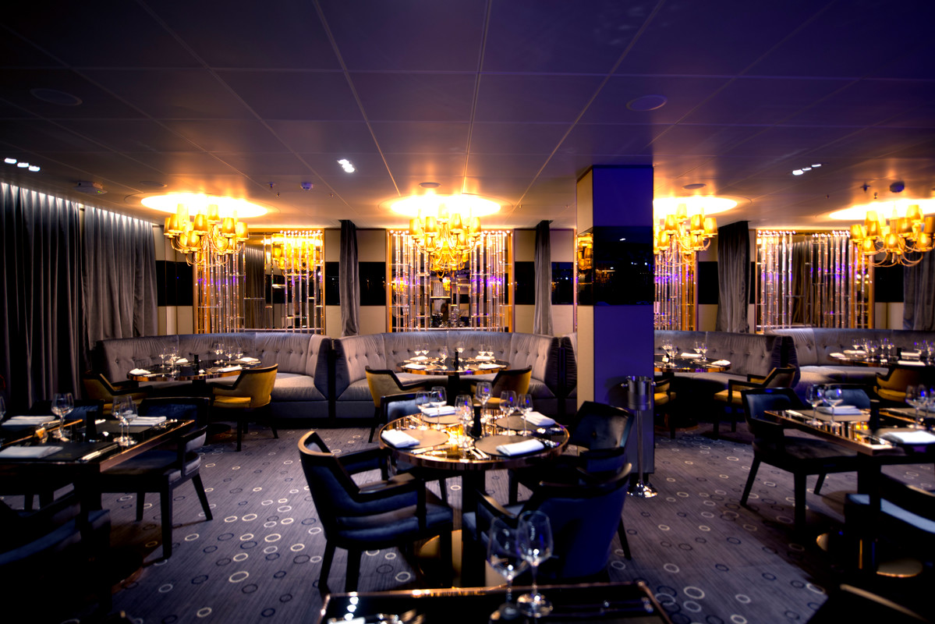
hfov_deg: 90.0
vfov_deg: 67.4
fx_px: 468
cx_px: 468
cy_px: 312
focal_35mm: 18
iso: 100
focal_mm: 18
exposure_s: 1/1.67
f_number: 2.8
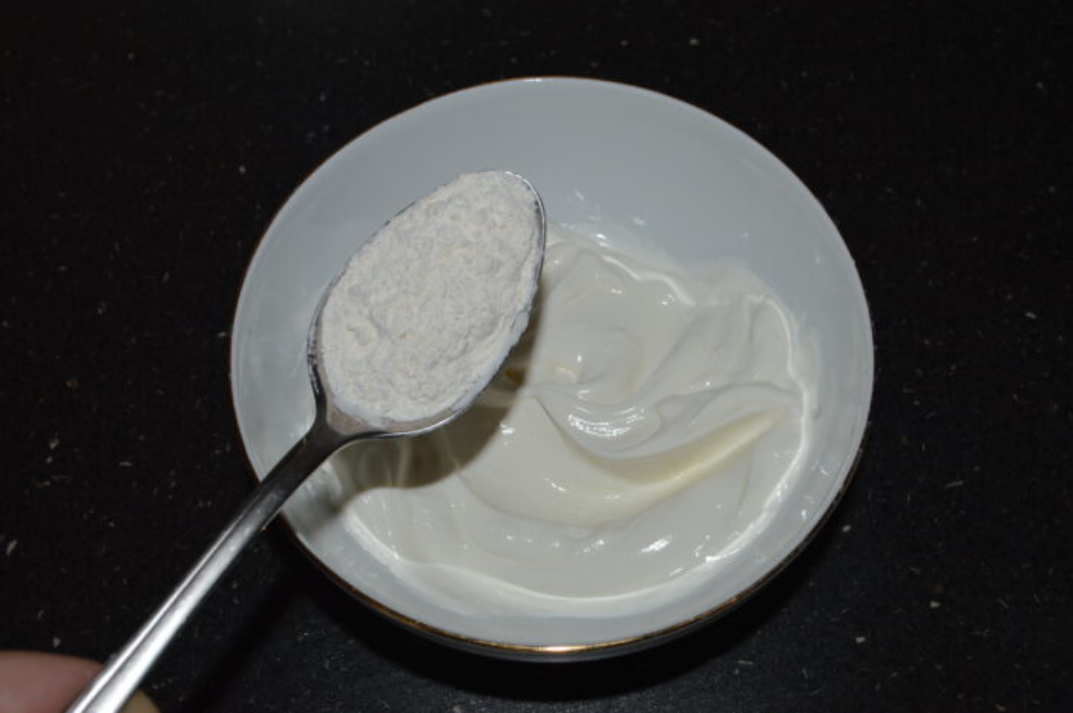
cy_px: 356
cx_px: 536
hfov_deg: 49.6
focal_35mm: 39
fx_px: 1161
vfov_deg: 34.1
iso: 100
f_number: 8
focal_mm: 26
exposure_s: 1/60
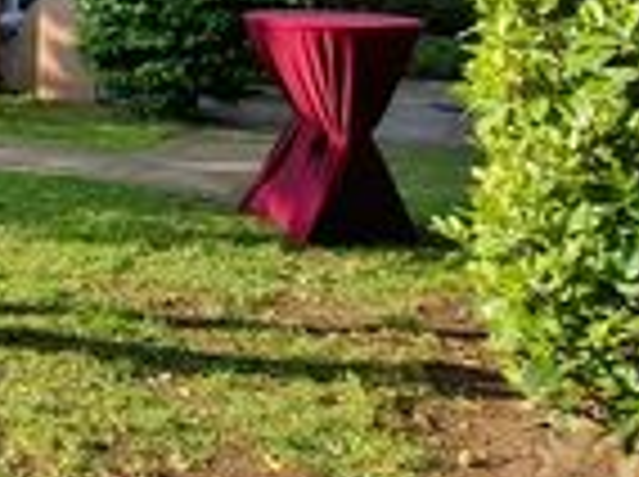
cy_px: -27
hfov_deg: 25.9
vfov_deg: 24.9
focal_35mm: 55
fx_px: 1014
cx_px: -320
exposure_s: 1/573
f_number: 2.2
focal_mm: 1.74
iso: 40
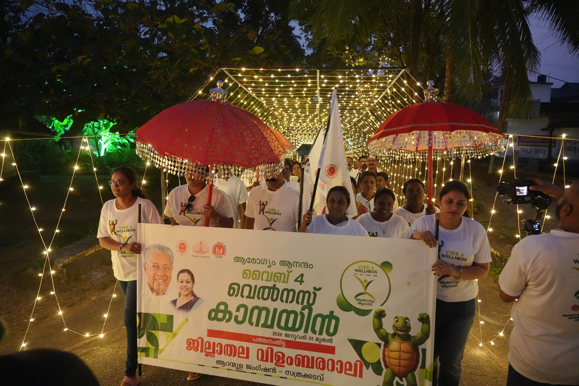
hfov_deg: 73.7
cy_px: 193
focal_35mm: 24
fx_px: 386
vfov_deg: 53.1
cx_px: 290
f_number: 4
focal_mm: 24
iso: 20000
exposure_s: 1/125
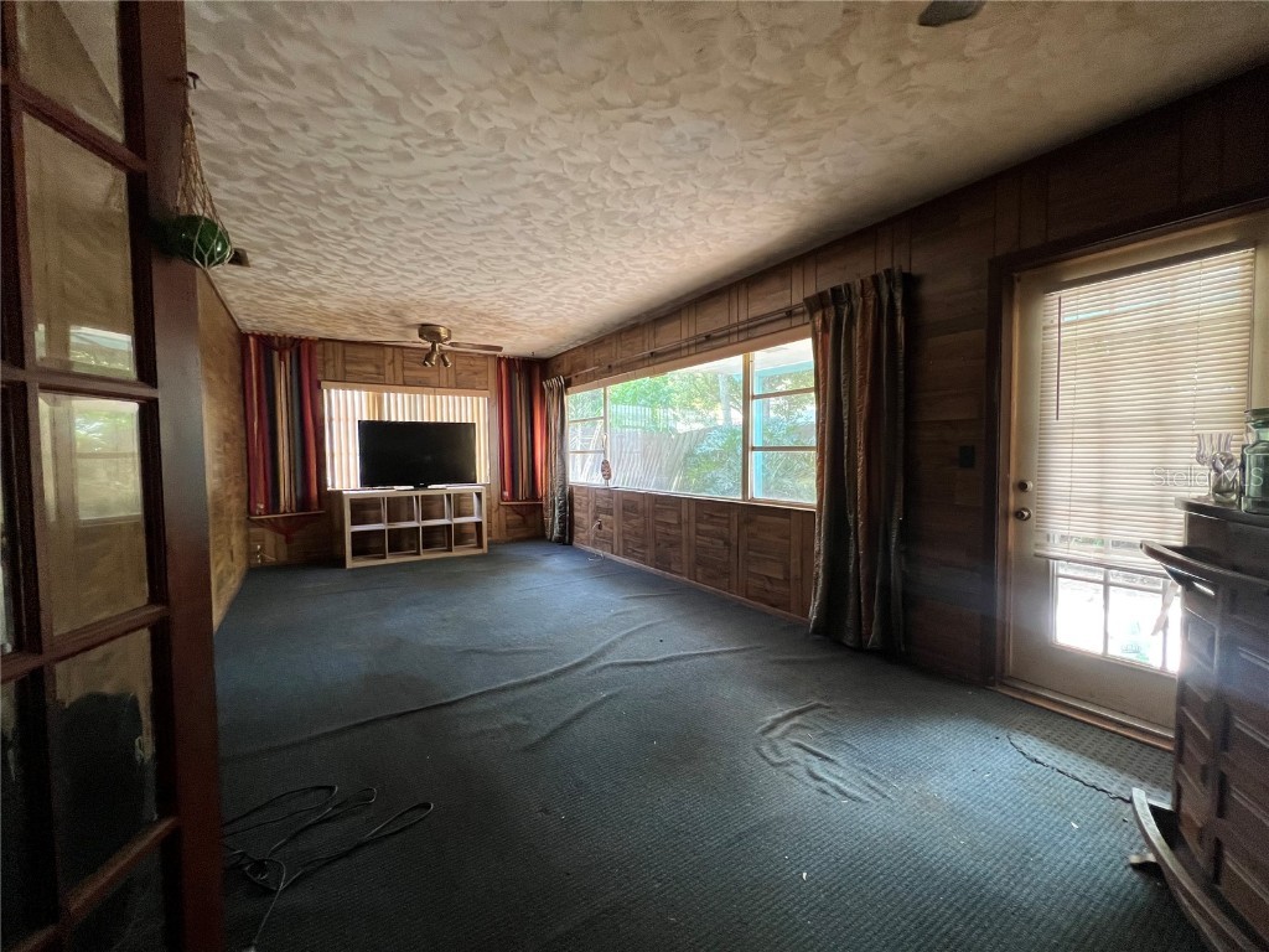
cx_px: 634
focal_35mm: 13
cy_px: 476
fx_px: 477
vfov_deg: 89.9
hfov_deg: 106.2
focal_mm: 1.57
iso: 200
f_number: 1.8
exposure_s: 1/99
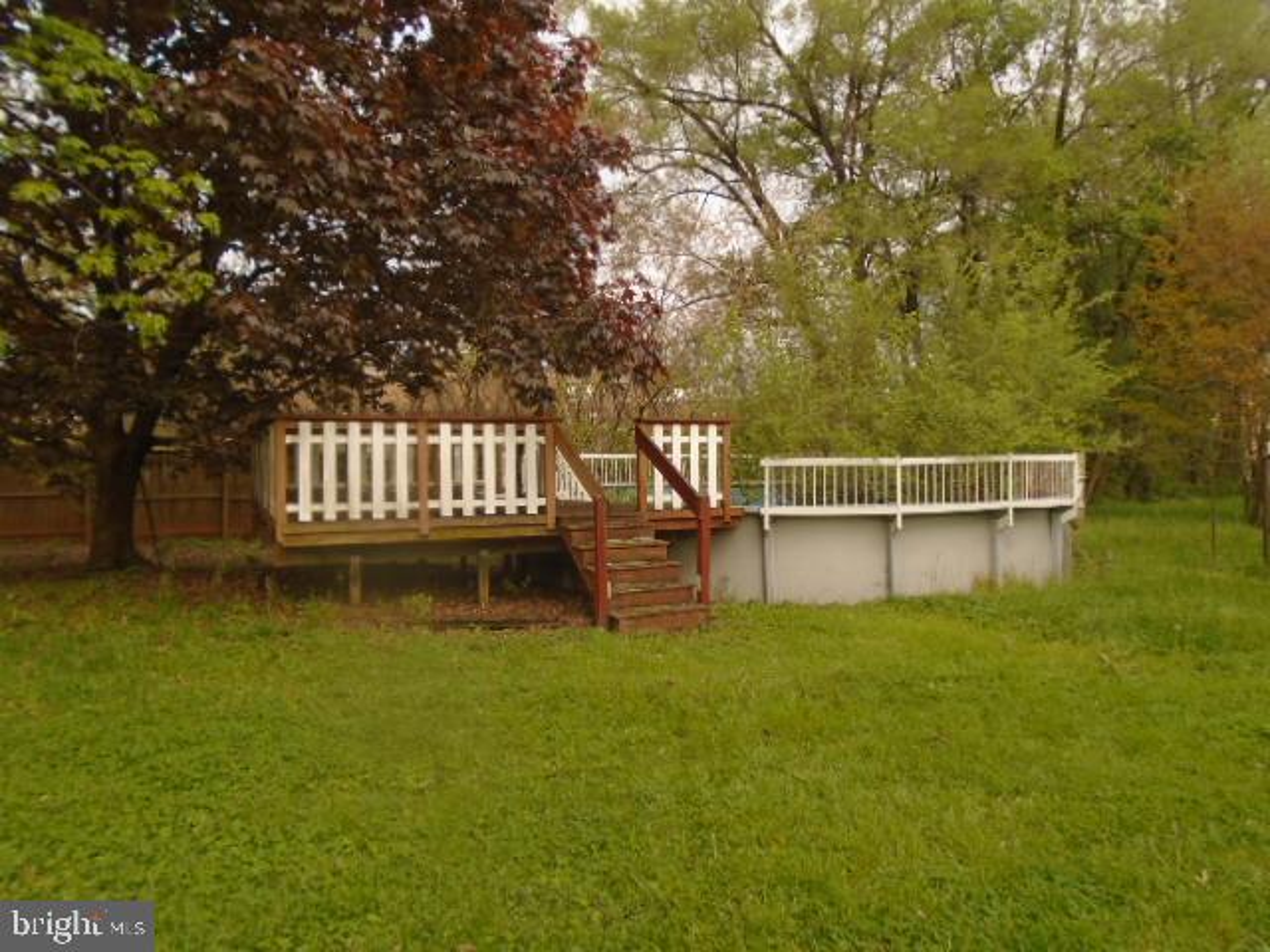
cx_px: 635
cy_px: 476
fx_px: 954
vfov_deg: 53.1
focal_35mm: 26
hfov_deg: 67.3
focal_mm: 4.6
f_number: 3.2
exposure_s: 1/200
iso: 100
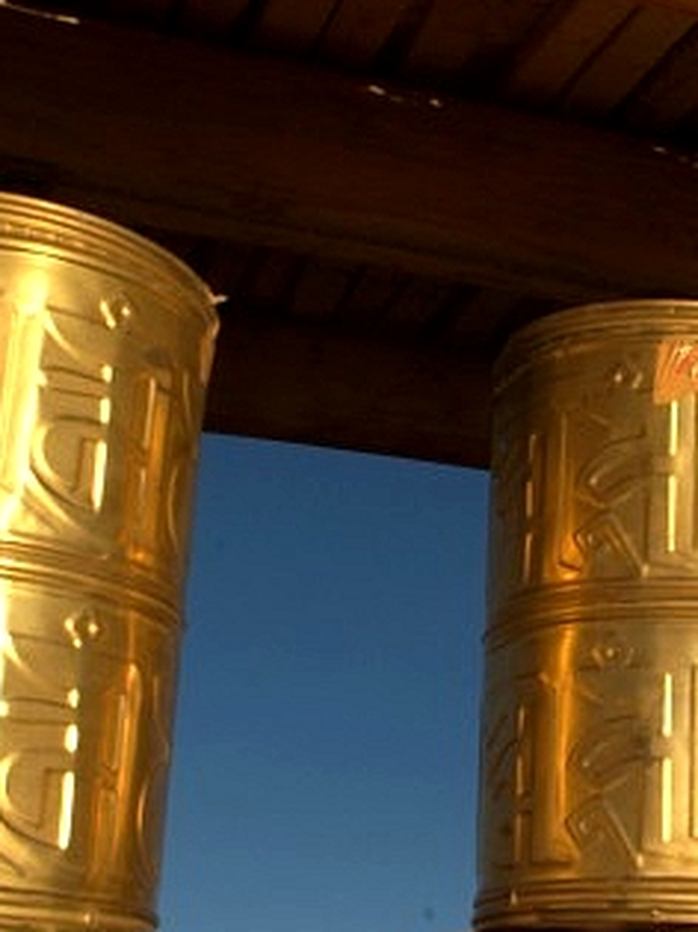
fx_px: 1776
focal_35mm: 66
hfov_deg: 21.4
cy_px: 611
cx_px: 722
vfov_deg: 29.2
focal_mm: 18
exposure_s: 1/350
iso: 200
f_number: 9.5
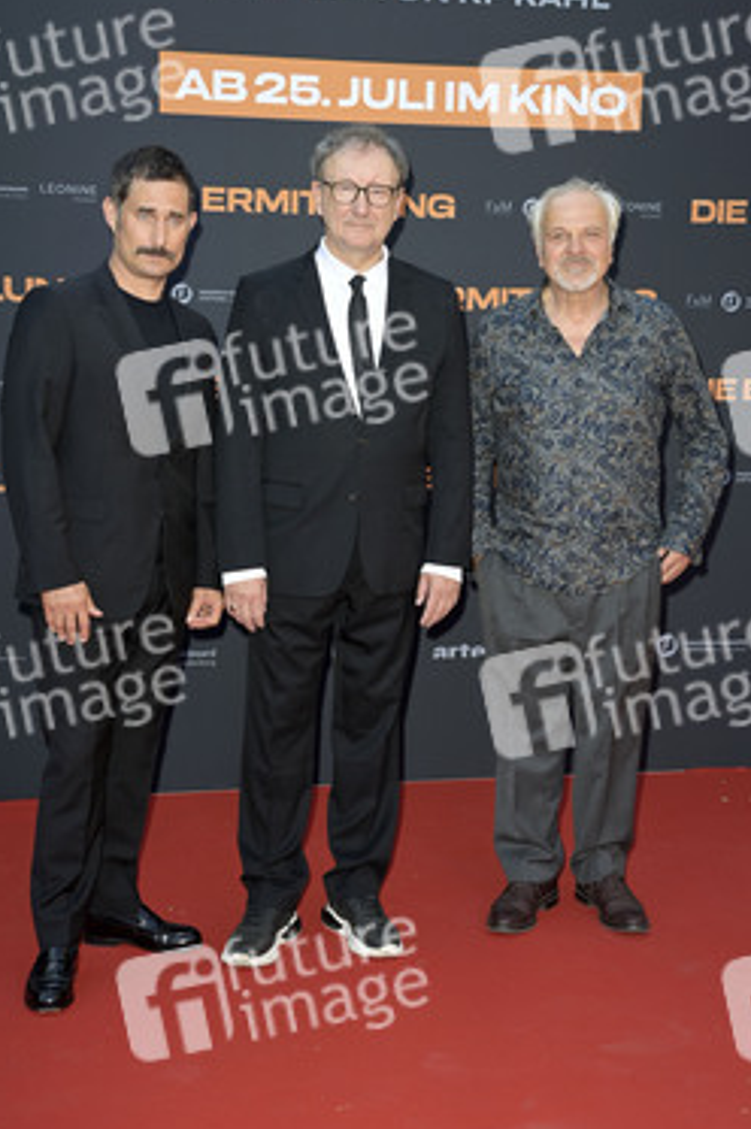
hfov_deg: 23.0
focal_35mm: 59
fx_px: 1850
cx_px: 360
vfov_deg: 34.0
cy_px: 536
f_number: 7.1
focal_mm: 55
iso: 640
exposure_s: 1/250
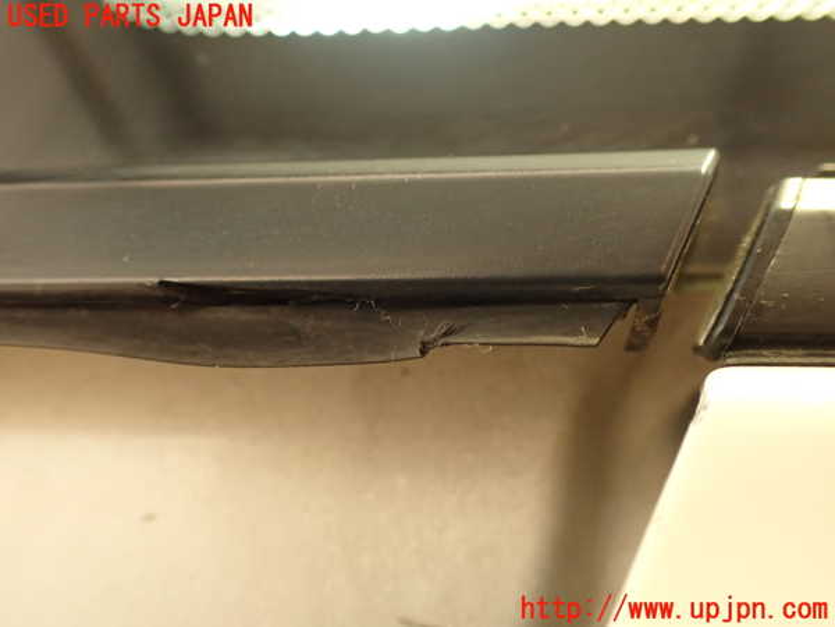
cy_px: 314
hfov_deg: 56.8
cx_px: 418
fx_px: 772
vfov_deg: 44.2
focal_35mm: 32
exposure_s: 1/30
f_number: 2.4
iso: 400
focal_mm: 5.79
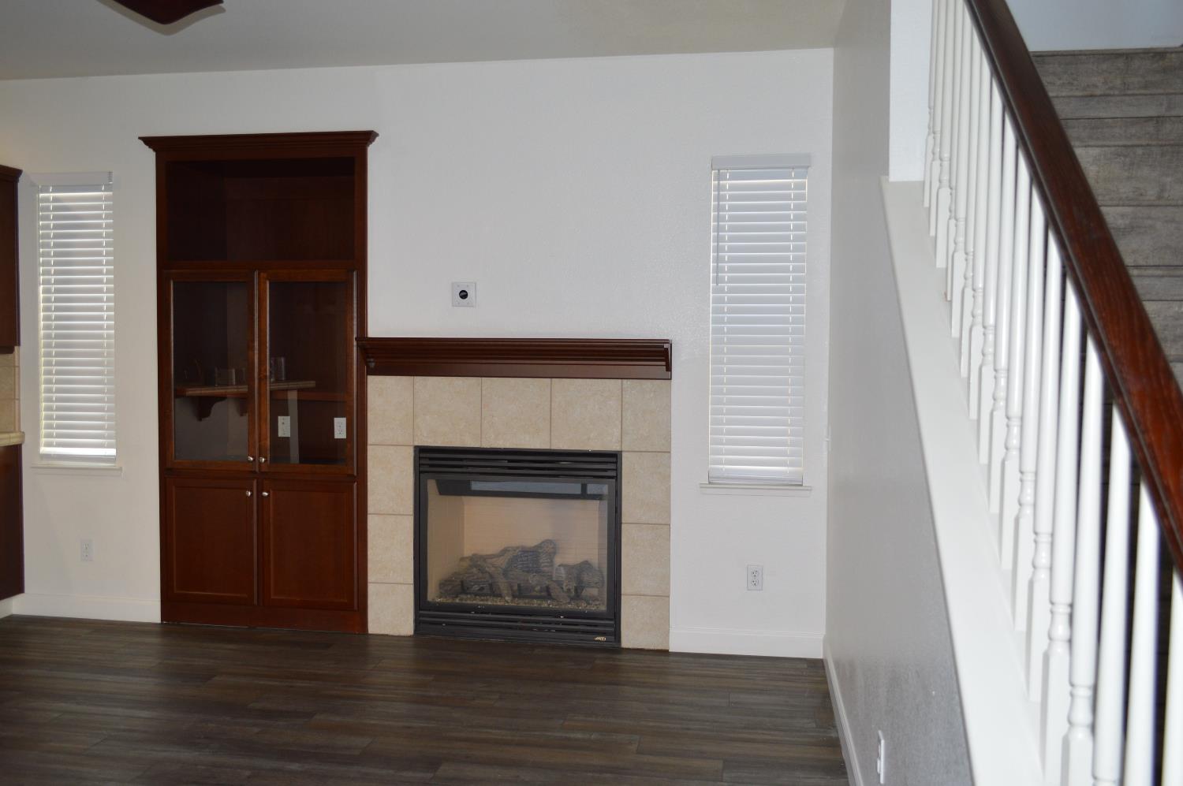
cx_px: 592
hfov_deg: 62.0
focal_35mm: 30
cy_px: 393
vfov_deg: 43.5
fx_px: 985
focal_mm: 20
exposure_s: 1/60
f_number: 3.8
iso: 400
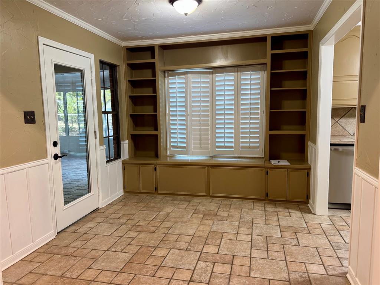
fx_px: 263
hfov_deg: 71.6
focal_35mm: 24
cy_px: 142
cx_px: 190
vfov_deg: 56.8
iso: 160
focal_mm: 6.76
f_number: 1.78
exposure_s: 1/60
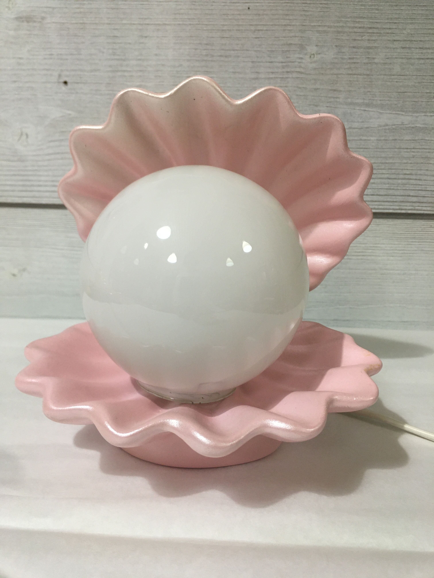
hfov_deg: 48.2
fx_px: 485
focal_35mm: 29
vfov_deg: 61.7
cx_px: 217
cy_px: 289
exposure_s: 1/33
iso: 160
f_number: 2.2
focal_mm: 4.15
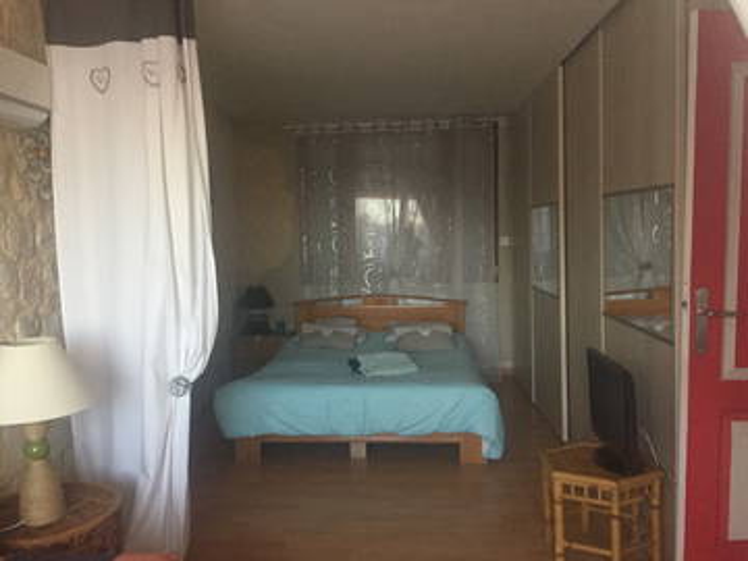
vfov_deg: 48.2
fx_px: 627
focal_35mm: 29
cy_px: 280
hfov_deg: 61.7
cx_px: 374
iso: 250
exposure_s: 1/33
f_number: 2.2
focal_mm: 4.15
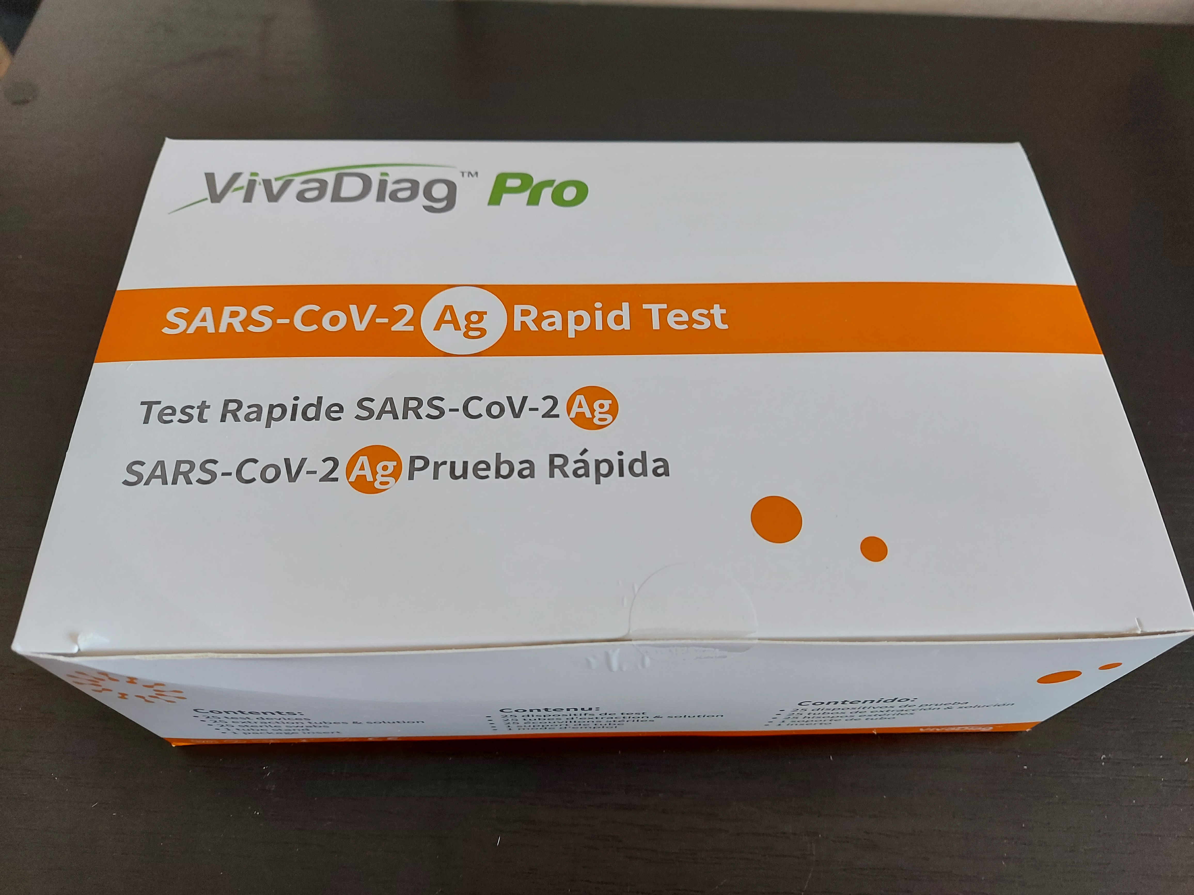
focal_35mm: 24
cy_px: 448
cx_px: 597
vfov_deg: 56.8
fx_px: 828
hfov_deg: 71.6
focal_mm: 5.23
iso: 125
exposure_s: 1/50
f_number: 1.8
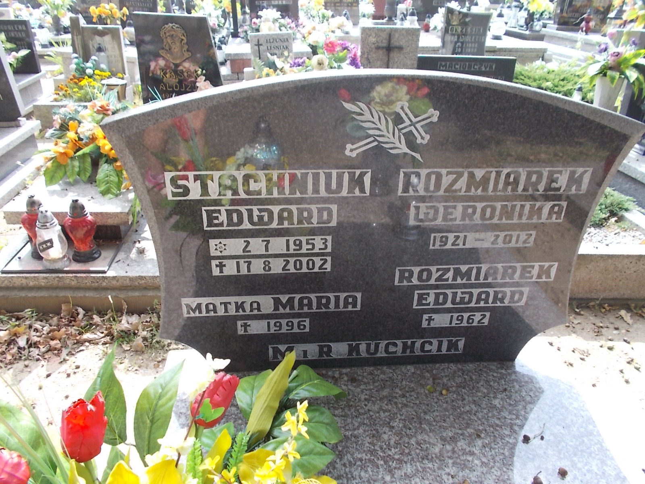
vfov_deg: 53.1
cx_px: 322
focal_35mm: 26
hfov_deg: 67.3
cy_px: 242
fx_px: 484
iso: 80
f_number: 3.2
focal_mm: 4.6
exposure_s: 1/160
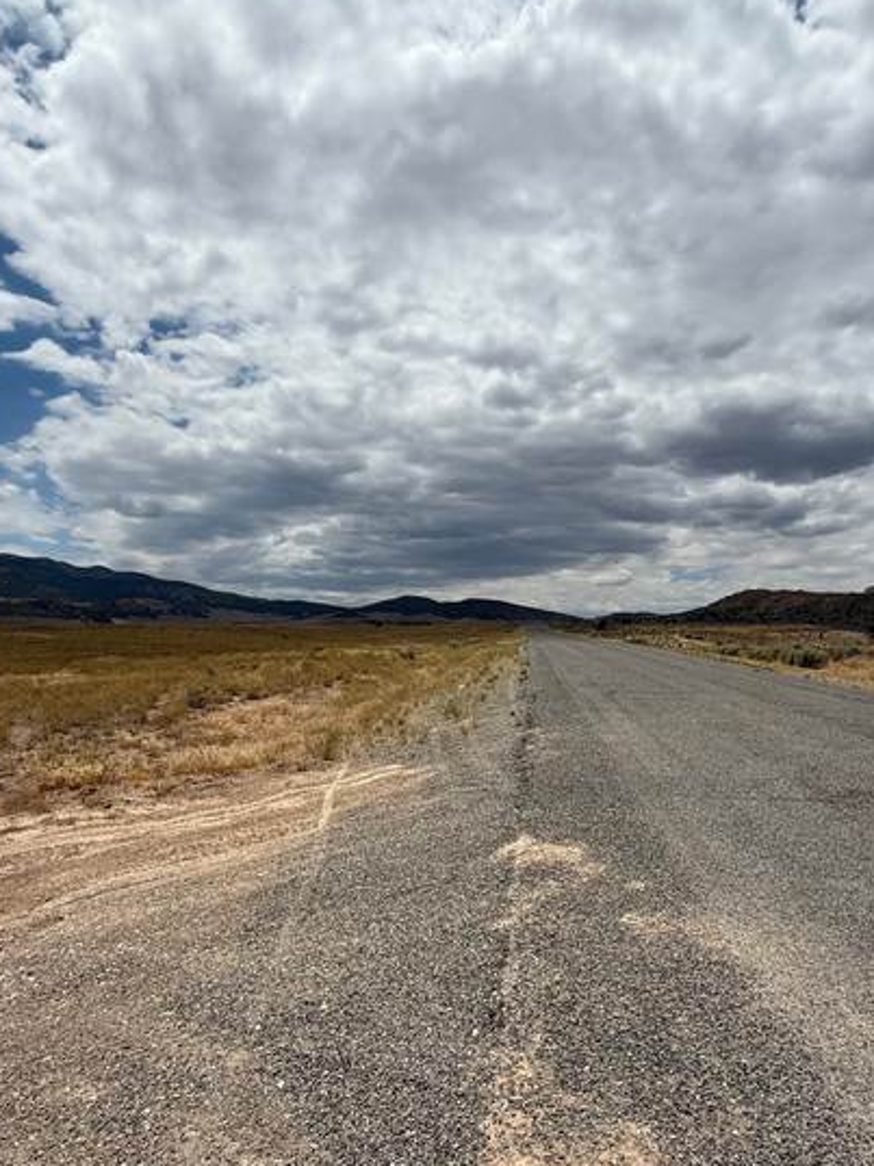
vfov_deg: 80.1
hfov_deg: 65.9
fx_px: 674
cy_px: 737
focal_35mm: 20
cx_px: 462
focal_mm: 2.22
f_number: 2.2
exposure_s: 1/6173
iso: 50
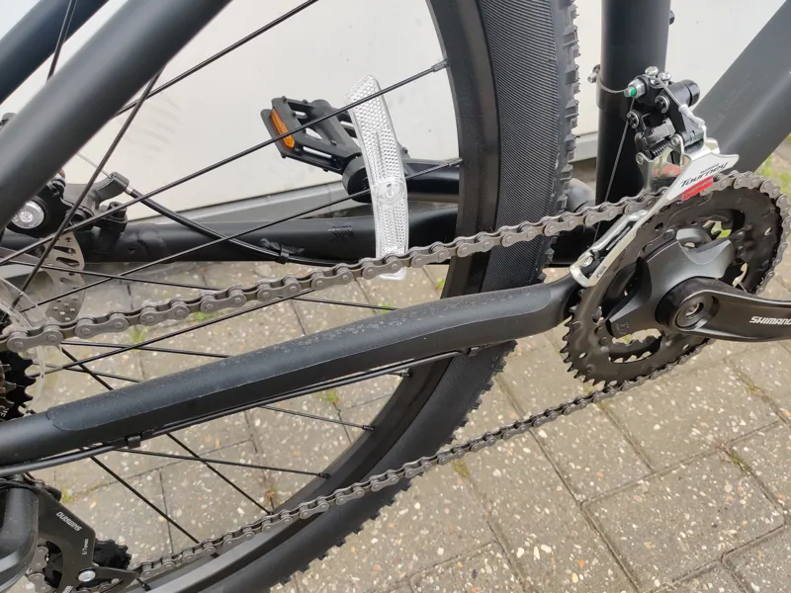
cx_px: 396
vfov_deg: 51.4
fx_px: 617
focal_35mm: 27
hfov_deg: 65.3
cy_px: 296
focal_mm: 4.75
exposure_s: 1/200
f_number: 1.65
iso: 100
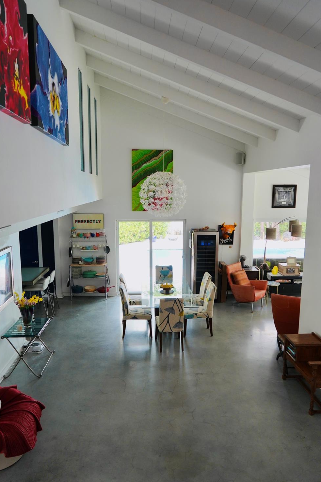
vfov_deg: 71.5
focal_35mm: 25
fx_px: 334
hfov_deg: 51.3
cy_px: 248
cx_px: 163
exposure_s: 1/160
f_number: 4
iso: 800
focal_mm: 24
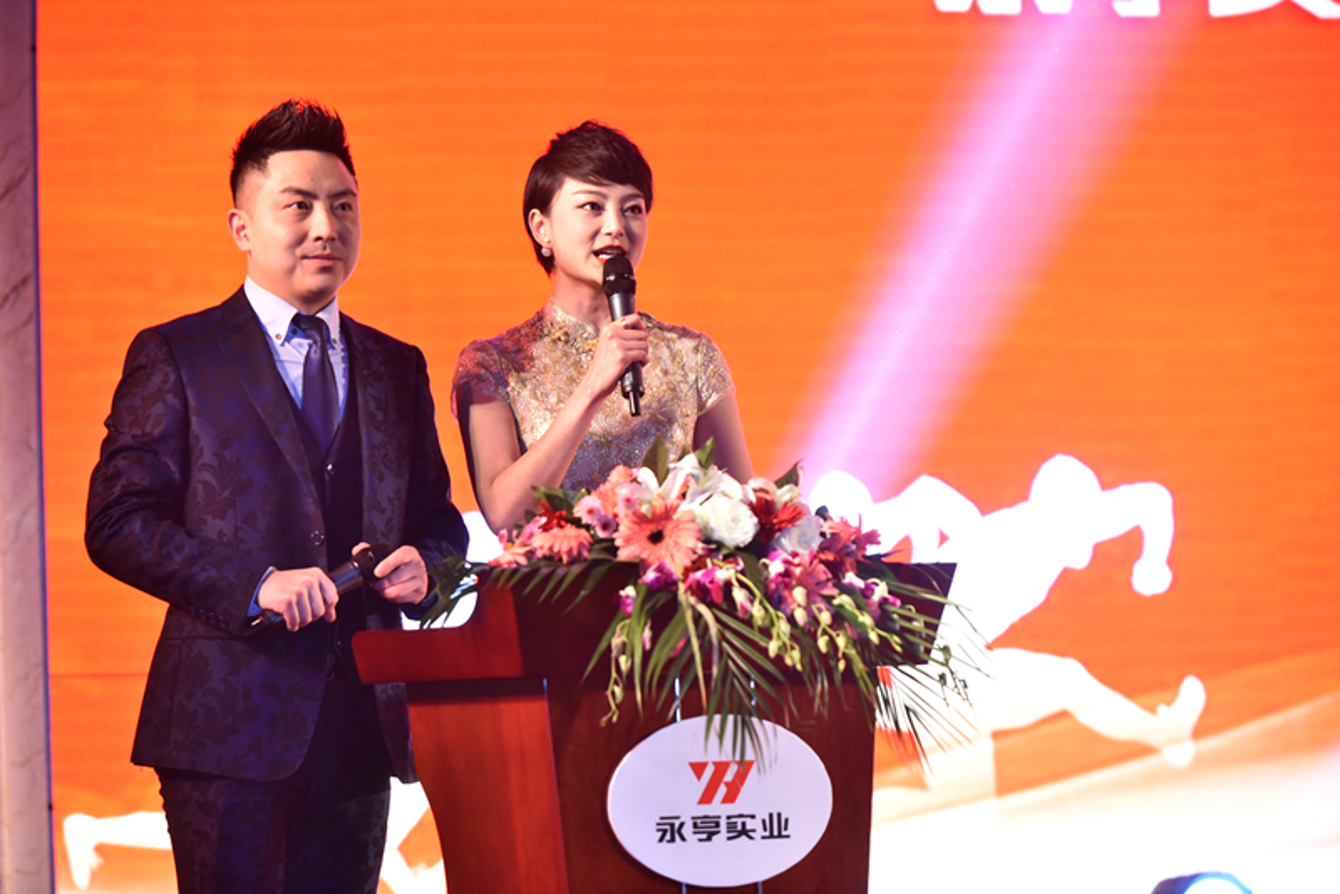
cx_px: 670
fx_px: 7447
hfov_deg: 10.3
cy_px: 447
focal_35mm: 200
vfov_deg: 6.9
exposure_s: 1/160
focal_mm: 200
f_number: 3.5
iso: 1250
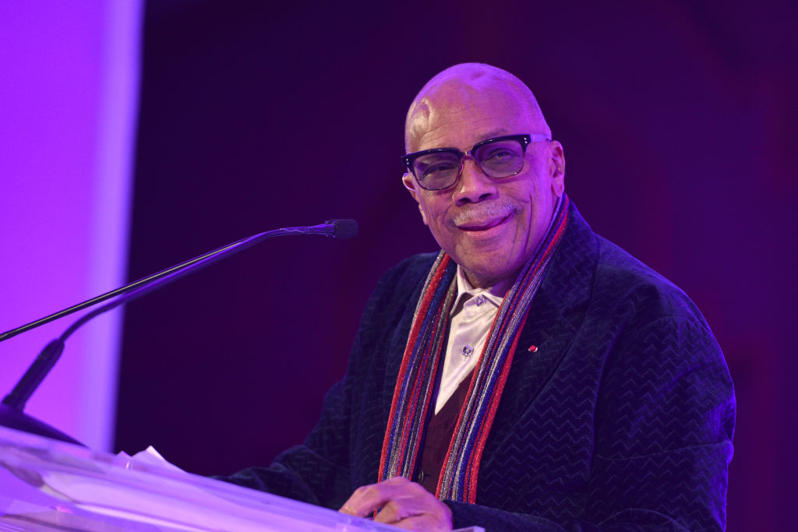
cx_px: 399
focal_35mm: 200
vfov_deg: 6.9
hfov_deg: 10.3
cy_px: 266
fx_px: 4434
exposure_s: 1/320
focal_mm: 200
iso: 800
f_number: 2.8
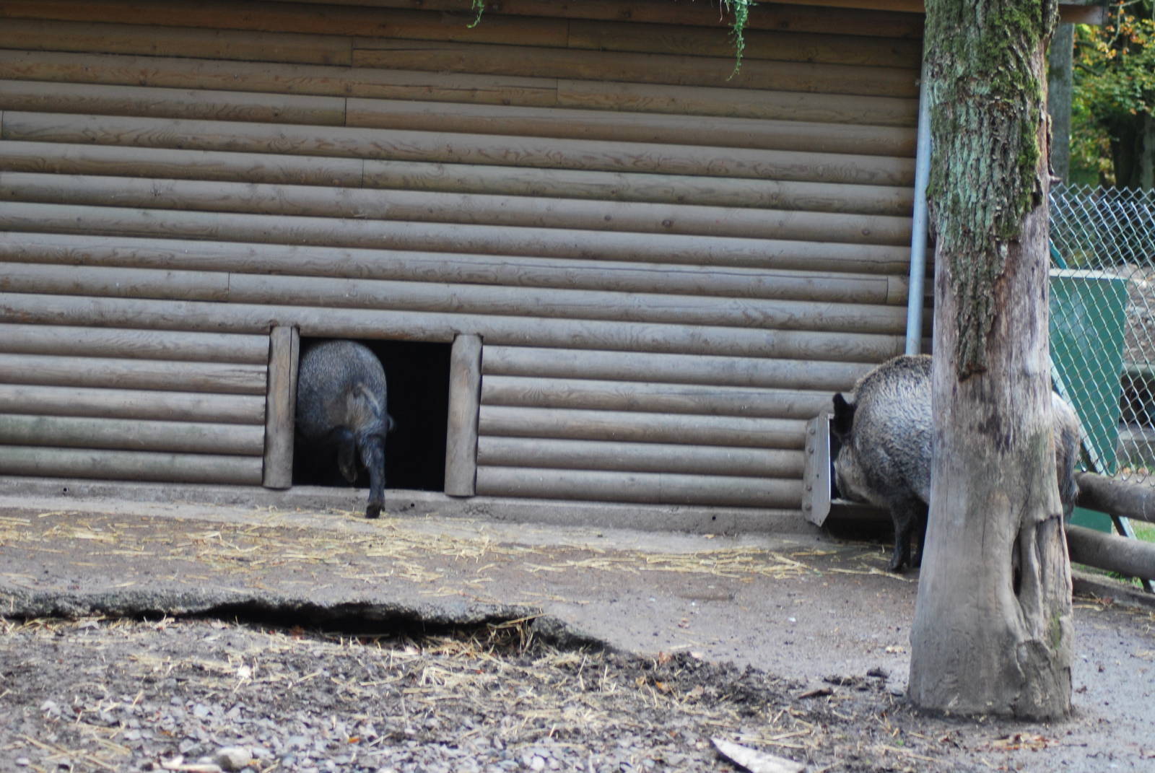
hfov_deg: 19.4
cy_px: 386
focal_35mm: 105
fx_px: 3373
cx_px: 578
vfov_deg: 13.1
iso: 320
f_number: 4
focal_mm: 70
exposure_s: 1/125
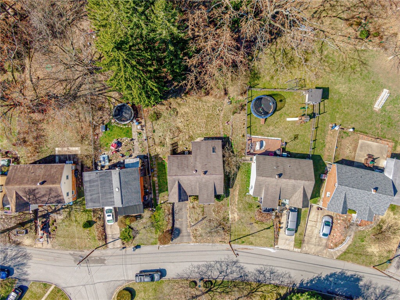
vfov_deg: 56.8
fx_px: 277
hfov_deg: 71.6
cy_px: 150
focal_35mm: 24
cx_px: 200
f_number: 2.8
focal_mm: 4.39
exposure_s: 1/800
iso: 100
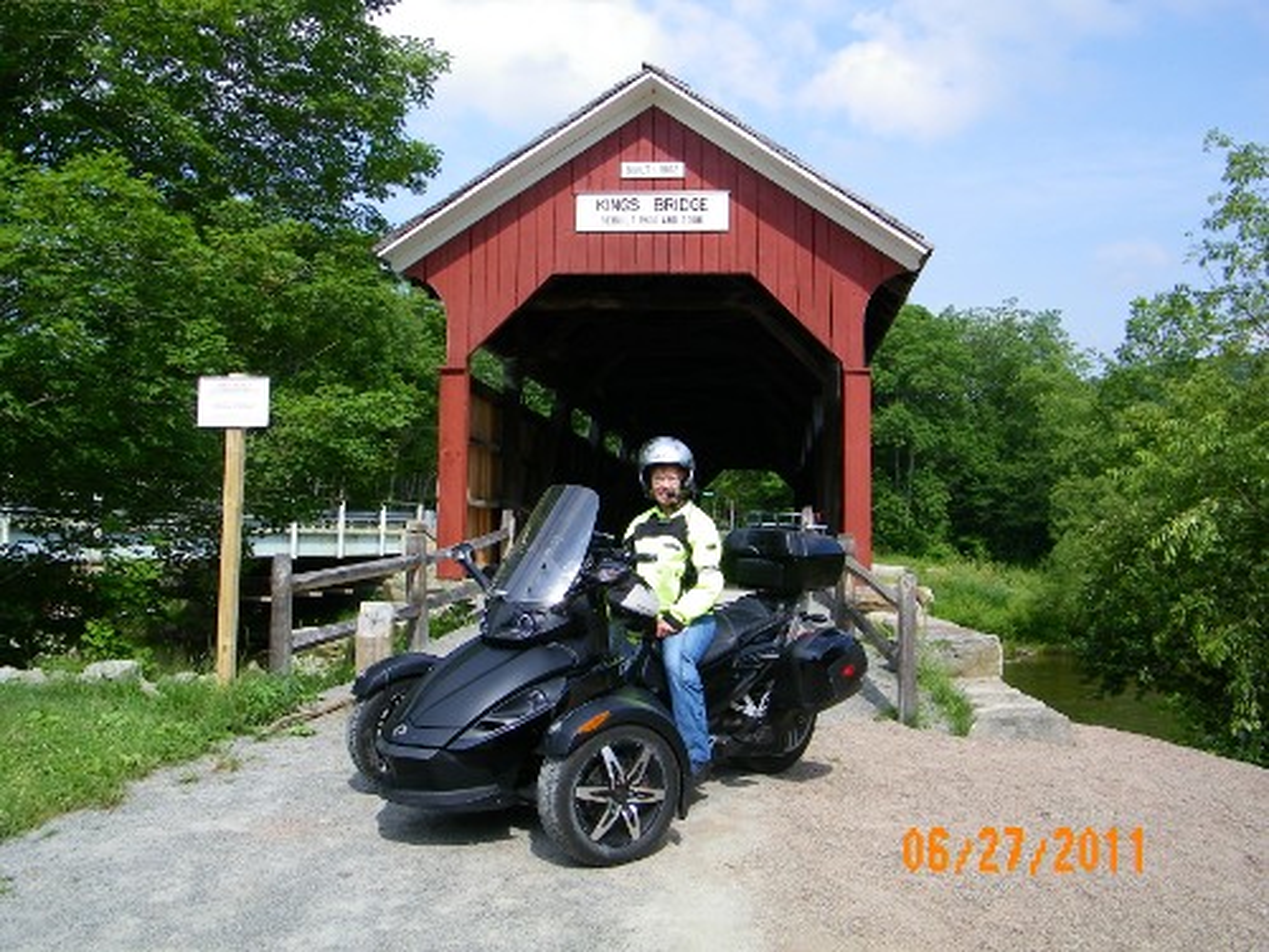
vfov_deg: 42.9
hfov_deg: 55.4
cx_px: 634
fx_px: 1210
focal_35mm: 33
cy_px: 476
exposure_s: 1/640
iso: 80
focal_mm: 5.9
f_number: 3.6
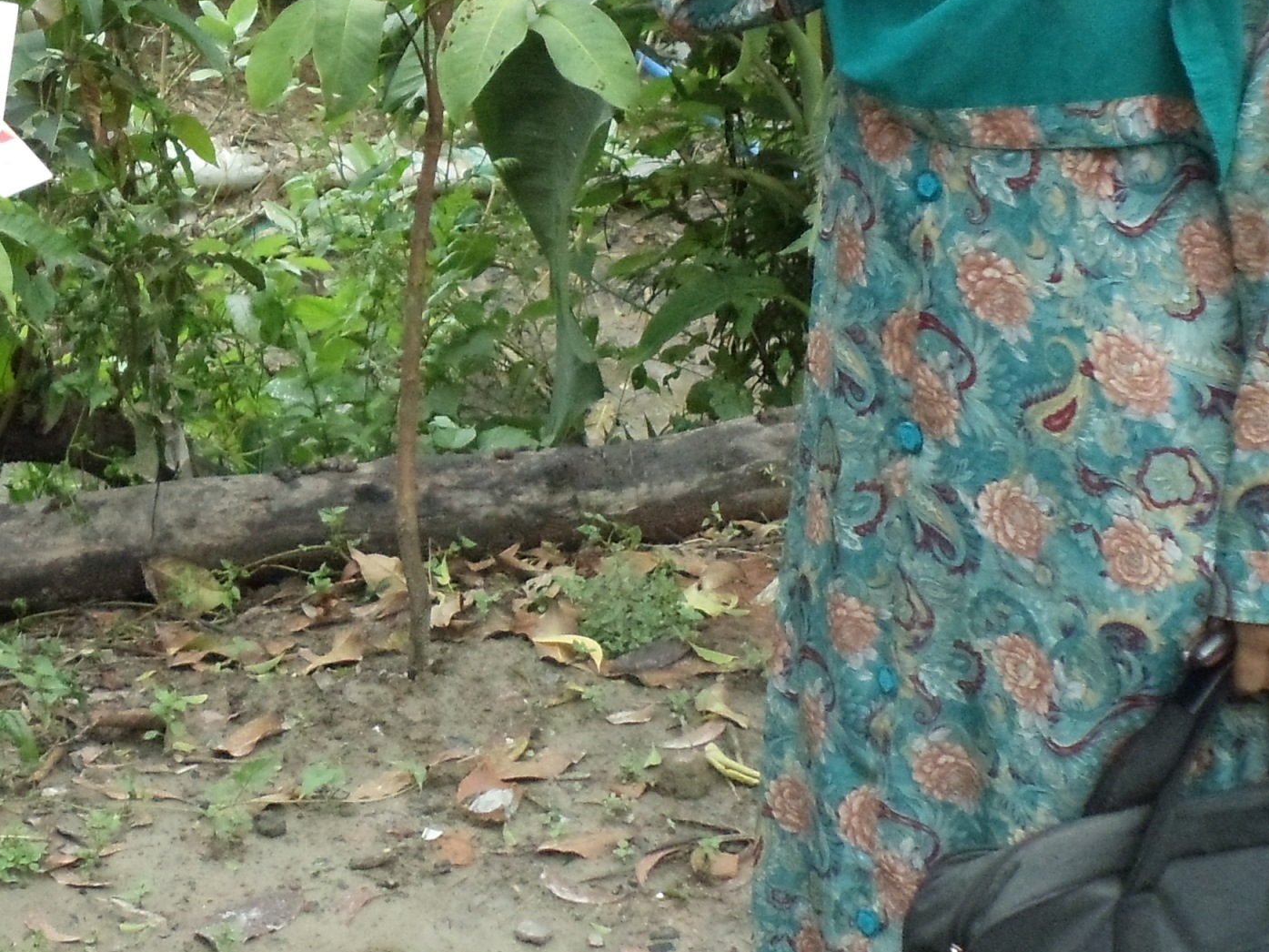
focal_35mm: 109
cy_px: 106
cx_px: 87
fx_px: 3996
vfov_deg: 13.5
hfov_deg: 17.7
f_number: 3.5
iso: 400
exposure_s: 1/500
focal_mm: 6
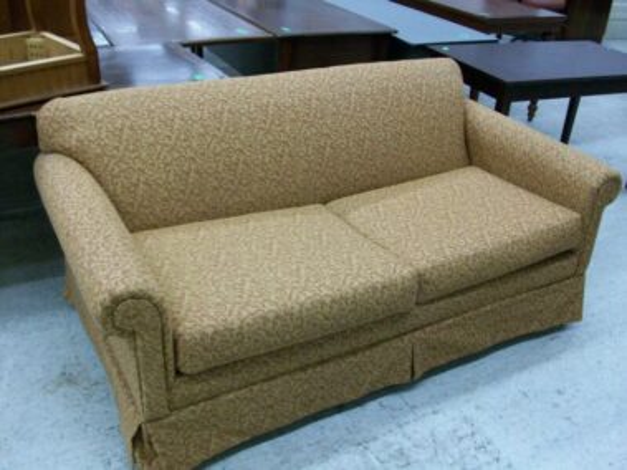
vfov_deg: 41.8
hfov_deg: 54.0
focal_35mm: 34
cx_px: 314
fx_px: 616
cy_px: 235
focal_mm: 5.7
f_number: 2.8
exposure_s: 1/26
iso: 160
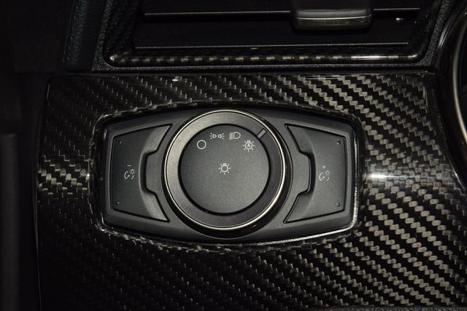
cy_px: 156
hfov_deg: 19.5
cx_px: 234
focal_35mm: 105
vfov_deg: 13.0
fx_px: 1362
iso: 100
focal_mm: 70
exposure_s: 1/125
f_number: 8
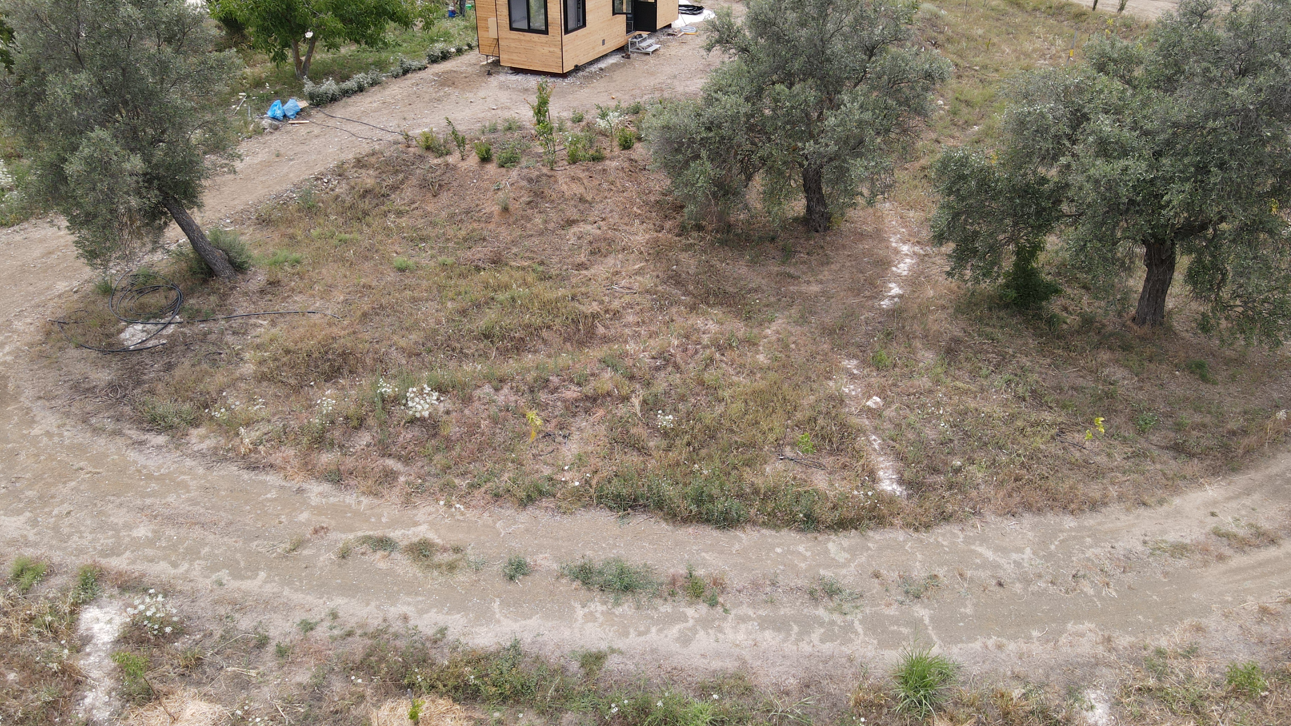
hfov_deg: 69.8
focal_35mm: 27
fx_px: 924
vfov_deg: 42.9
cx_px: 662
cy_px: 348
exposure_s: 1/320
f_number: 2.8
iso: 100
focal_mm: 4.5
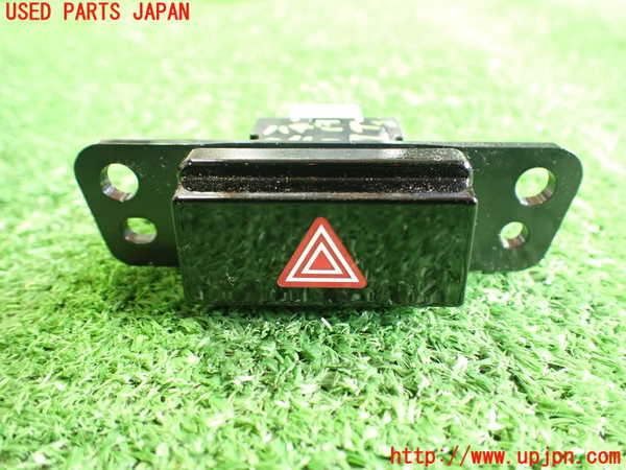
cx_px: 313
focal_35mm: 30
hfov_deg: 60.0
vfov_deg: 46.8
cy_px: 235
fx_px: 543
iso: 800
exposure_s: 1/30
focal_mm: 5.4
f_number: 2.3
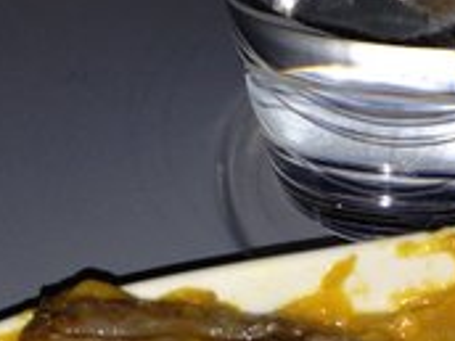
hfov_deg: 17.3
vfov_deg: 12.4
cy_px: 530
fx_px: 1485
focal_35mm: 113
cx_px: 339
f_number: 2.4
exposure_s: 1/63
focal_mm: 4.13
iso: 50
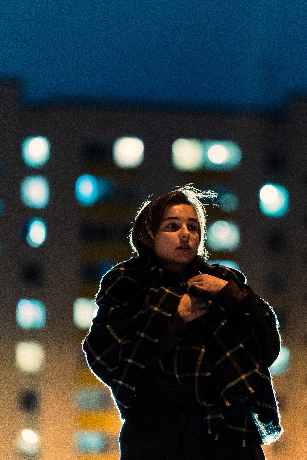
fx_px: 1087
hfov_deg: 16.1
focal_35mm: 85
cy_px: 230
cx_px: 154
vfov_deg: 23.9
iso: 1250
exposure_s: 1/80
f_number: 1.4
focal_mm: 85
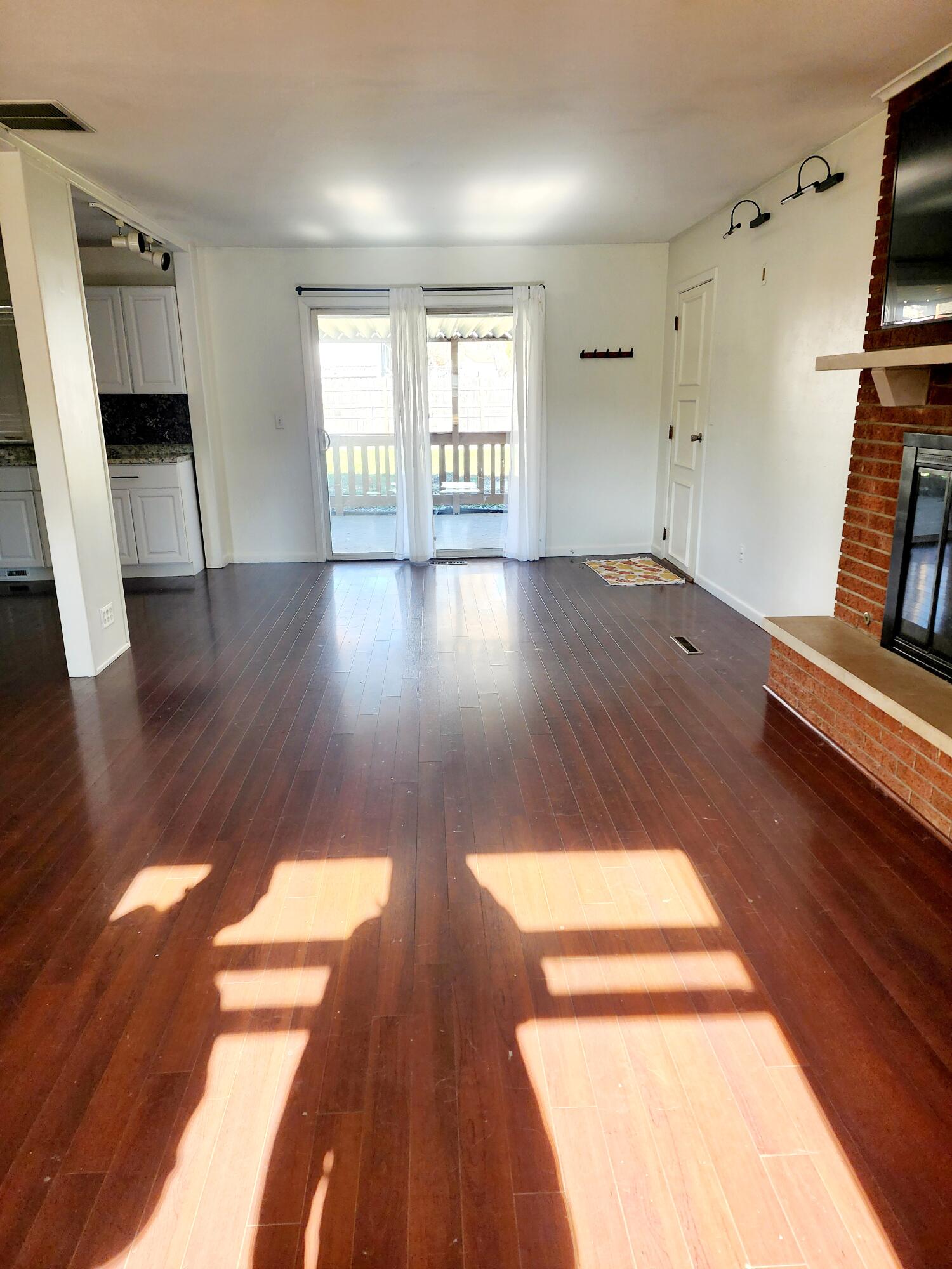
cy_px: 634
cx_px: 476
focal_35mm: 23
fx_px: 843
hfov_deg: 58.9
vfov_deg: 73.9
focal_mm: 6.4
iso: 80
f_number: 1.8
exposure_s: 1/182
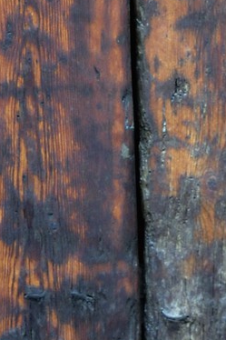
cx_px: -477
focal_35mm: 270
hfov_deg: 4.8
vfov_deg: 7.4
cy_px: -289
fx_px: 2545
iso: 800
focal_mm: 42
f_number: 5.6
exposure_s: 1/25
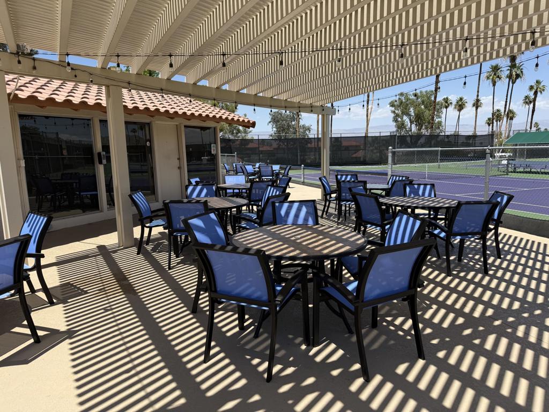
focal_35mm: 24
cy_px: 206
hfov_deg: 71.6
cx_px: 274
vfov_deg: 56.8
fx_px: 381
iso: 80
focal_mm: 6.76
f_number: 1.78
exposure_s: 1/3953
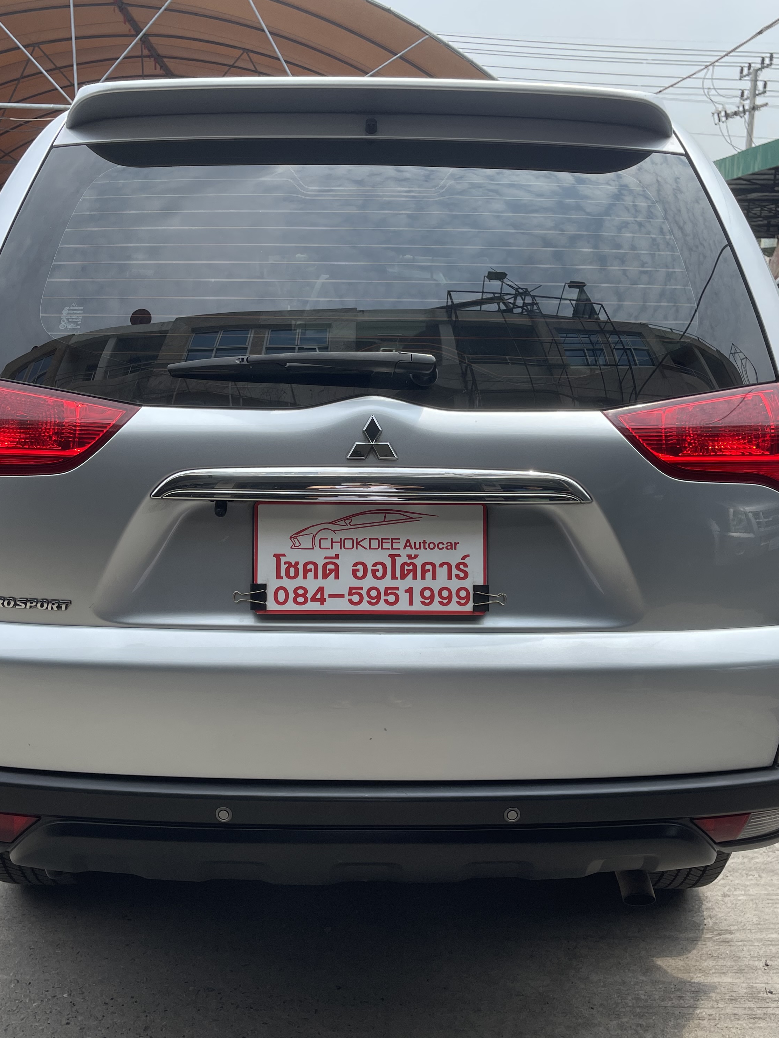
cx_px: 363
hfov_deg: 41.8
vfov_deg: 54.0
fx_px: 1020
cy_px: 515
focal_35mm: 34
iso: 32
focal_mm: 5.1
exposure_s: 1/2488
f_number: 1.6
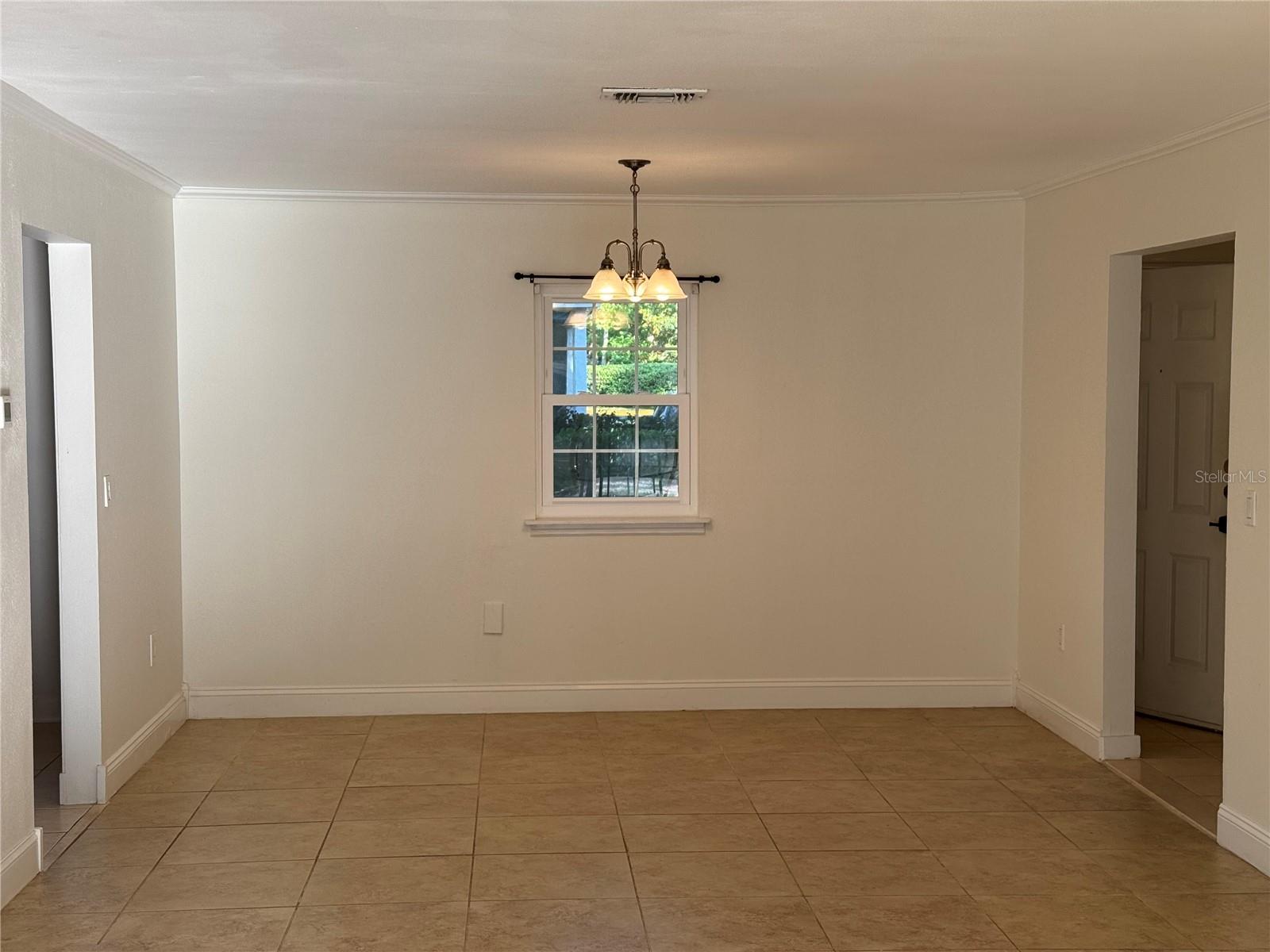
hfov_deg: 39.7
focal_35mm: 48
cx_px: 635
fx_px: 1761
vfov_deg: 30.3
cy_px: 476
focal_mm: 6.76
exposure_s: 1/181
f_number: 1.78
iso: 64
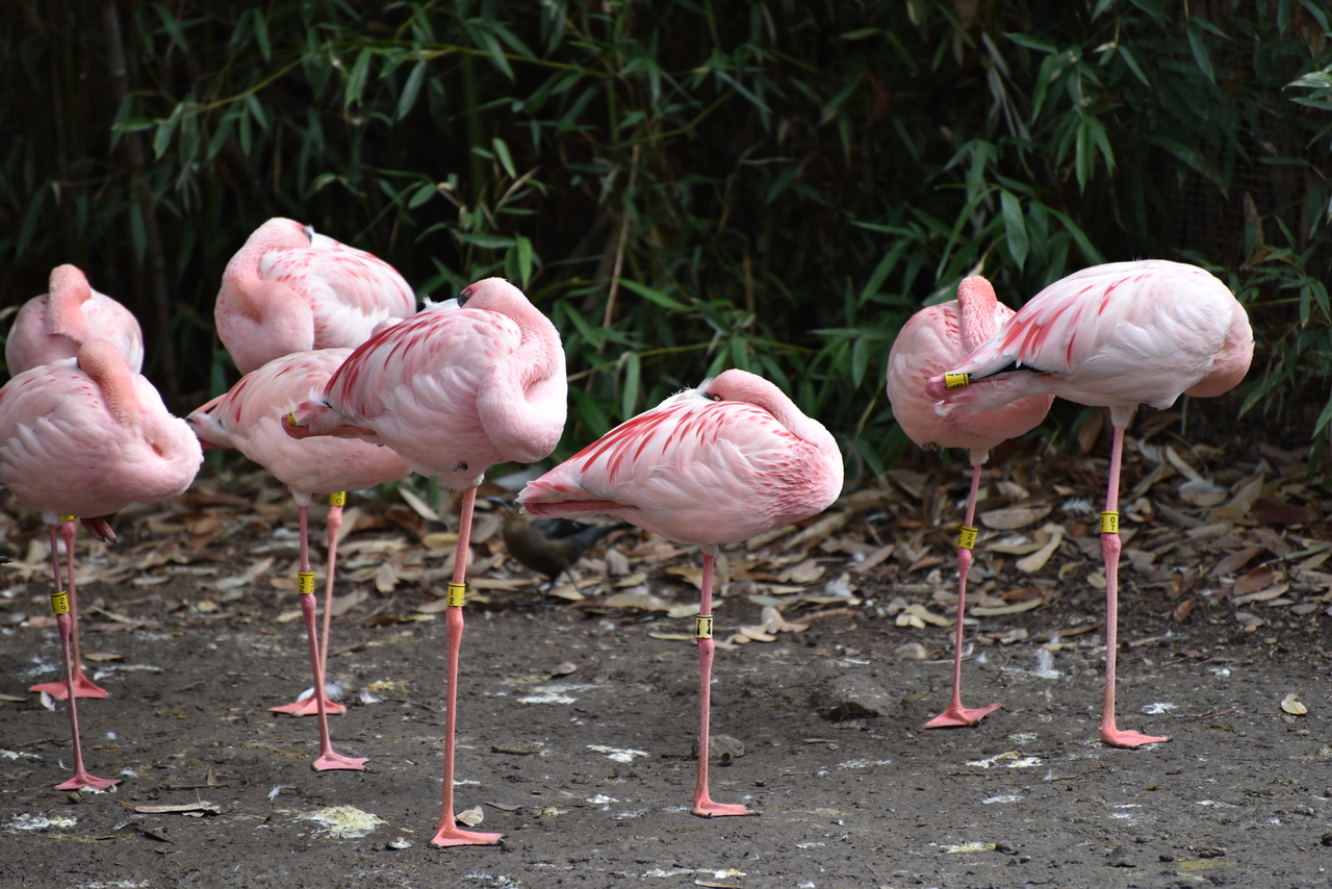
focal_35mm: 300
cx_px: 666
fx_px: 11102
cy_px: 444
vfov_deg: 4.6
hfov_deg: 6.9
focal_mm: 300
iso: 500
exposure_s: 1/640
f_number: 5.6
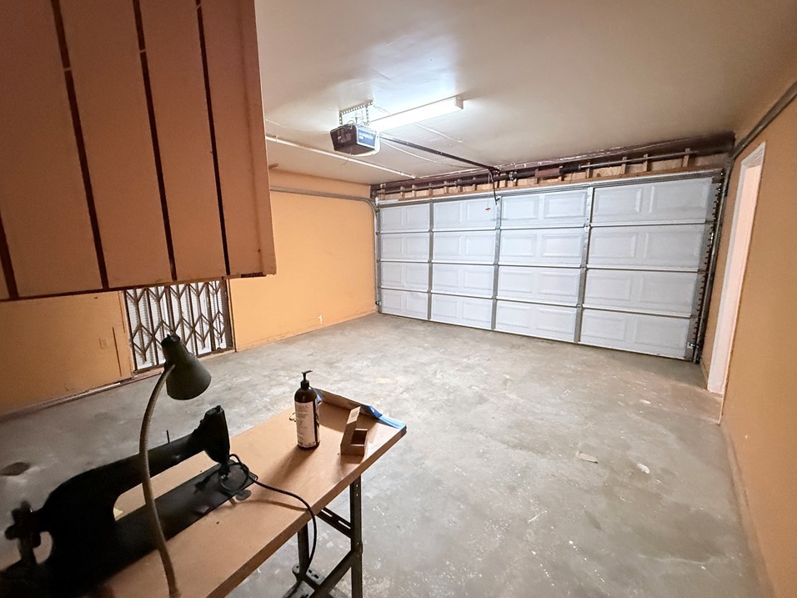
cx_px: 384
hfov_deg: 98.1
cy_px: 299
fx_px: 345
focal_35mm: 15
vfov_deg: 81.7
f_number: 2.2
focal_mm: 2.22
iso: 1000
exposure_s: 1/60
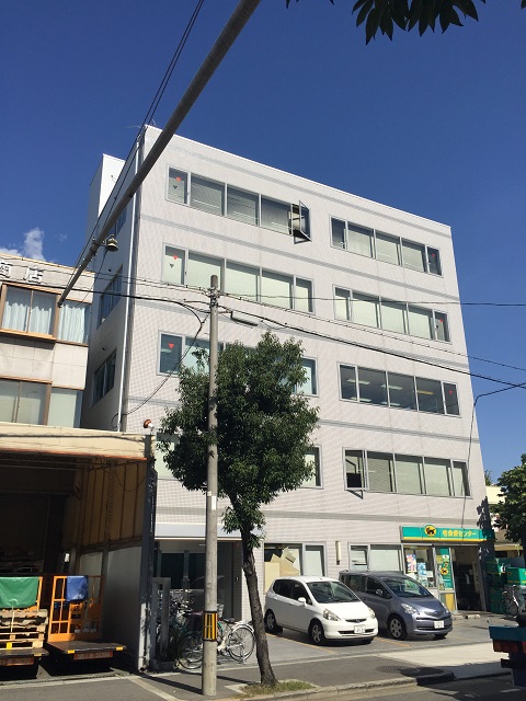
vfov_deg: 61.7
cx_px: 263
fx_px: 588
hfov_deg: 48.2
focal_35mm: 29
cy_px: 350
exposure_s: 1/3597
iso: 32
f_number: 2.2
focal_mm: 4.15
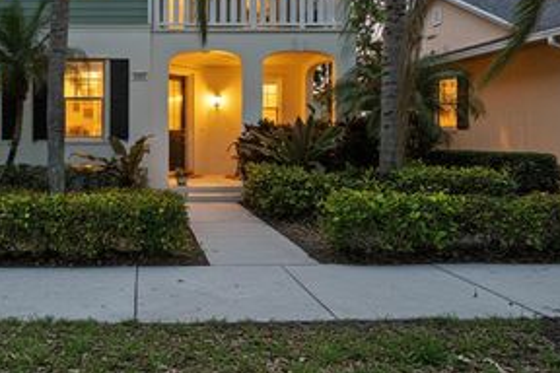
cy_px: 108
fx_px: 404
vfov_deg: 48.2
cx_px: 167
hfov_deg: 66.6
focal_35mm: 26
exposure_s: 1/160
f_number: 11
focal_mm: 10
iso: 100
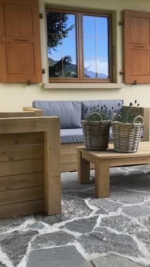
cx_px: 103
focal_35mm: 42
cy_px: 137
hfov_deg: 28.1
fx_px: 297
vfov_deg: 48.4
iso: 20
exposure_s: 1/265
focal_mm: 3.99
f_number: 1.8
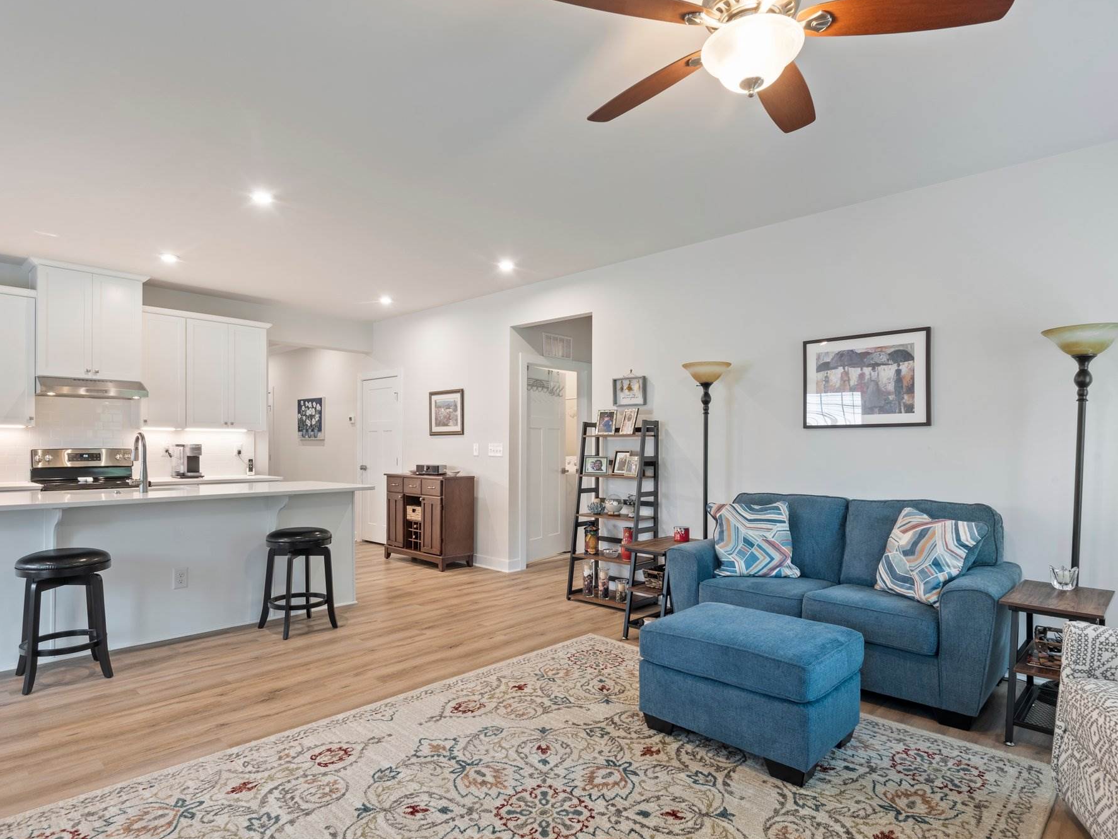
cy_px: 427
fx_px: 646
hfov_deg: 81.7
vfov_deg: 66.0
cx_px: 533
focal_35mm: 20
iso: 200
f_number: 11
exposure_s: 4
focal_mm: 18
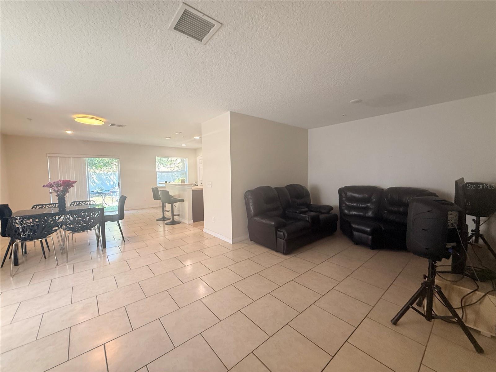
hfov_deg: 102.1
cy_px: 186
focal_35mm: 14
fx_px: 201
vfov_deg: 85.7
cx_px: 248
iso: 320
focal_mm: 2.22
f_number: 2.2
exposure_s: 1/120
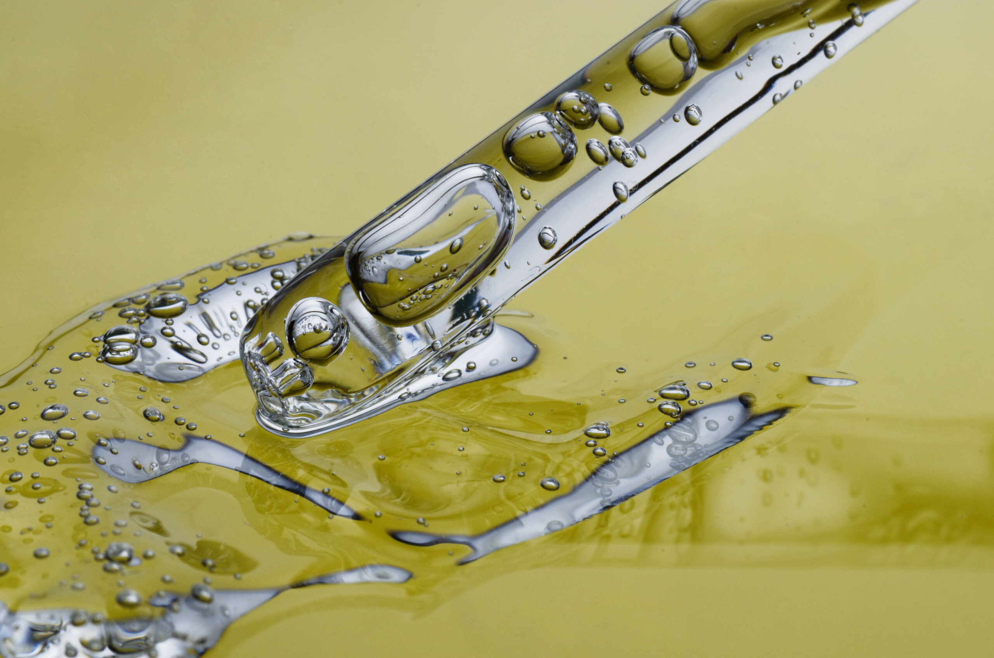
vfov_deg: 8.7
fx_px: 4340
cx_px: 497
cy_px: 329
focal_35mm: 158
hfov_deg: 13.1
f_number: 29
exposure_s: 1/125
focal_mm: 105
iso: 250
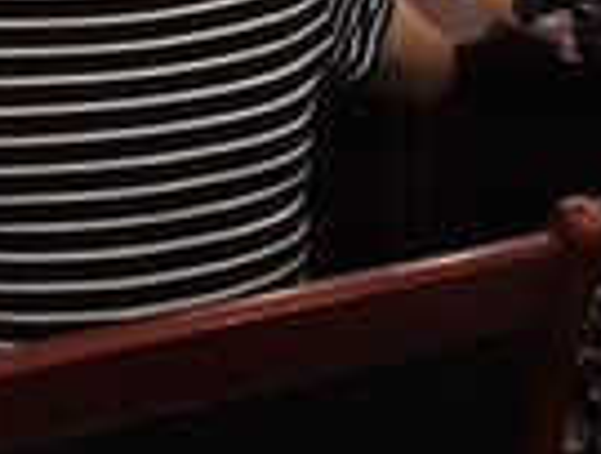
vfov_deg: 10.1
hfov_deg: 14.2
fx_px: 2385
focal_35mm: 137
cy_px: -418
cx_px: 583
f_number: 2.2
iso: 40
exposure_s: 1/33
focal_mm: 4.15
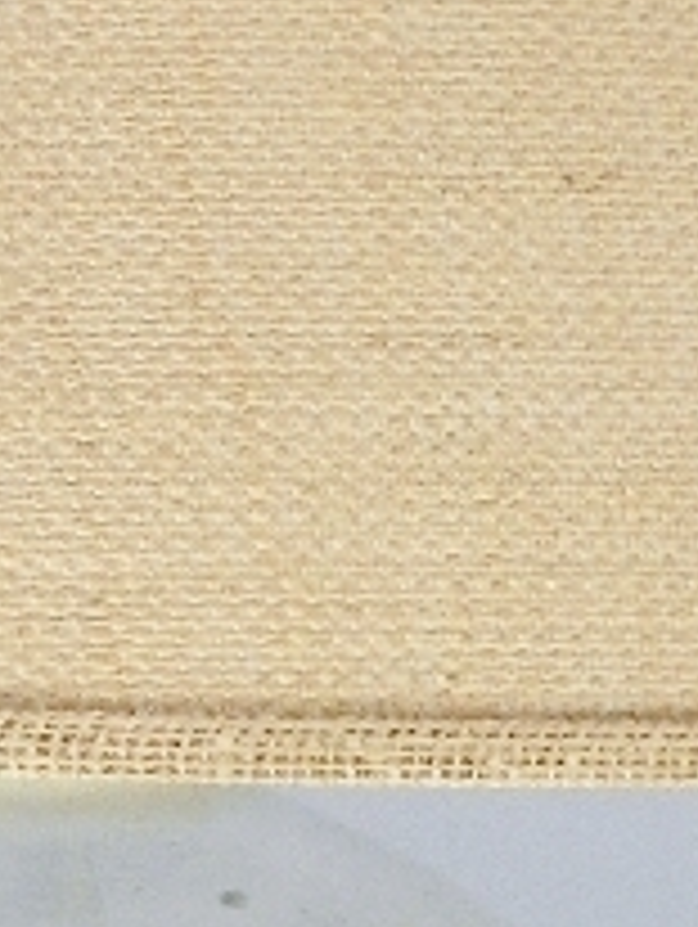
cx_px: 90
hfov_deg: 11.5
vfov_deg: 15.2
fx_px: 3461
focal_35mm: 129
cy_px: 765
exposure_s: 1/250
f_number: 4.5
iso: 64
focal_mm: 4.6
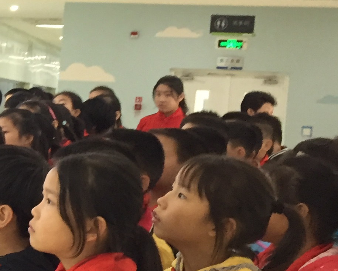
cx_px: -248
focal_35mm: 101
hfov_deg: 16.3
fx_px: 1010
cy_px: 127
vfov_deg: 15.2
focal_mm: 4.15
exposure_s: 1/33
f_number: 2.2
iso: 160
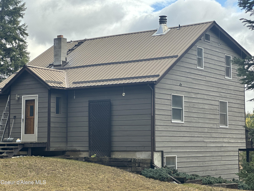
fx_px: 565
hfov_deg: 25.3
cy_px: 96
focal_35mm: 77
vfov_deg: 19.1
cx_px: 127
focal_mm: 9
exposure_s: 1/136
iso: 40
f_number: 2.8
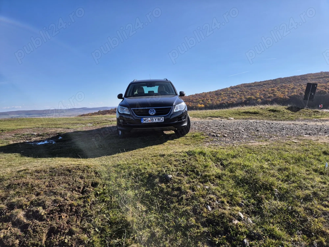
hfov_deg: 73.9
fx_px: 219
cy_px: 124
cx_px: 164
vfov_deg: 58.9
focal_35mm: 23
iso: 25
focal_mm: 5.4
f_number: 1.8
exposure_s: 1/1960
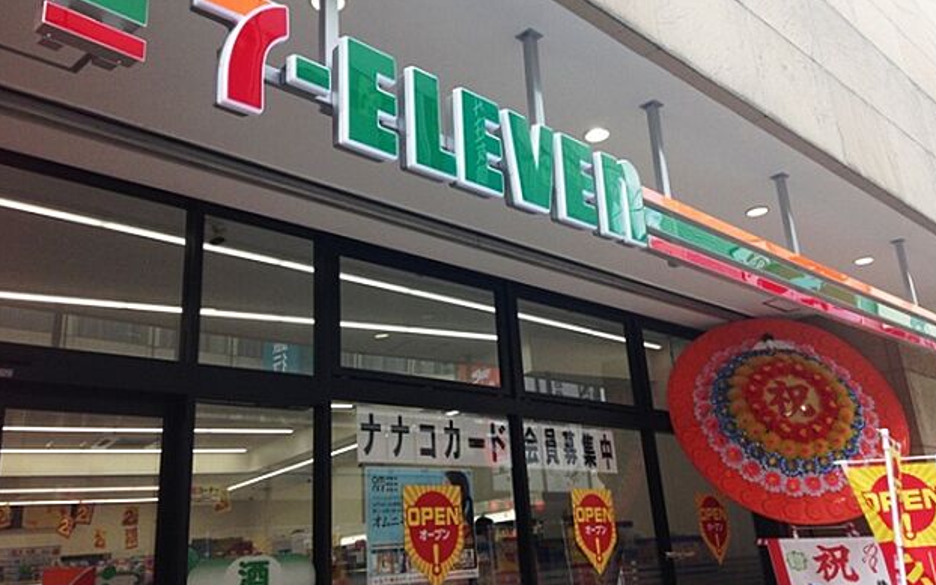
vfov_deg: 35.2
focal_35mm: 36
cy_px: 236
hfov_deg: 54.0
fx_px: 918
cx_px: 477
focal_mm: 4.12
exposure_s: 1/217
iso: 50
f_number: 2.4
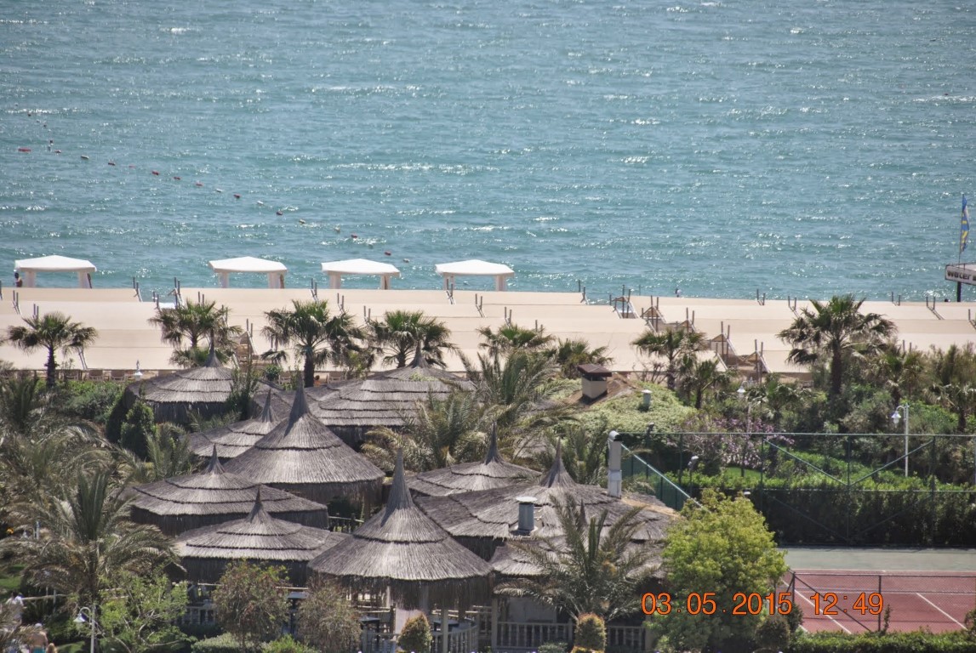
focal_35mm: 300
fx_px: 8144
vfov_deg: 4.6
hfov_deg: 6.9
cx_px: 488
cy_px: 326
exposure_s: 1/1250
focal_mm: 200
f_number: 5.6
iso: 200
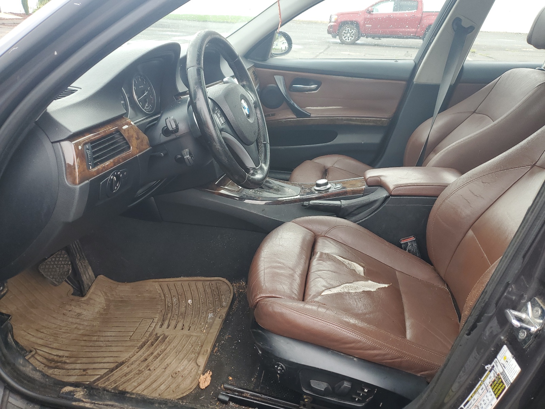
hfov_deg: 67.3
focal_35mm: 26
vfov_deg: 53.1
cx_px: 272
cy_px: 204
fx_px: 409
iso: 50
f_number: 1.5
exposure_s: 1/417
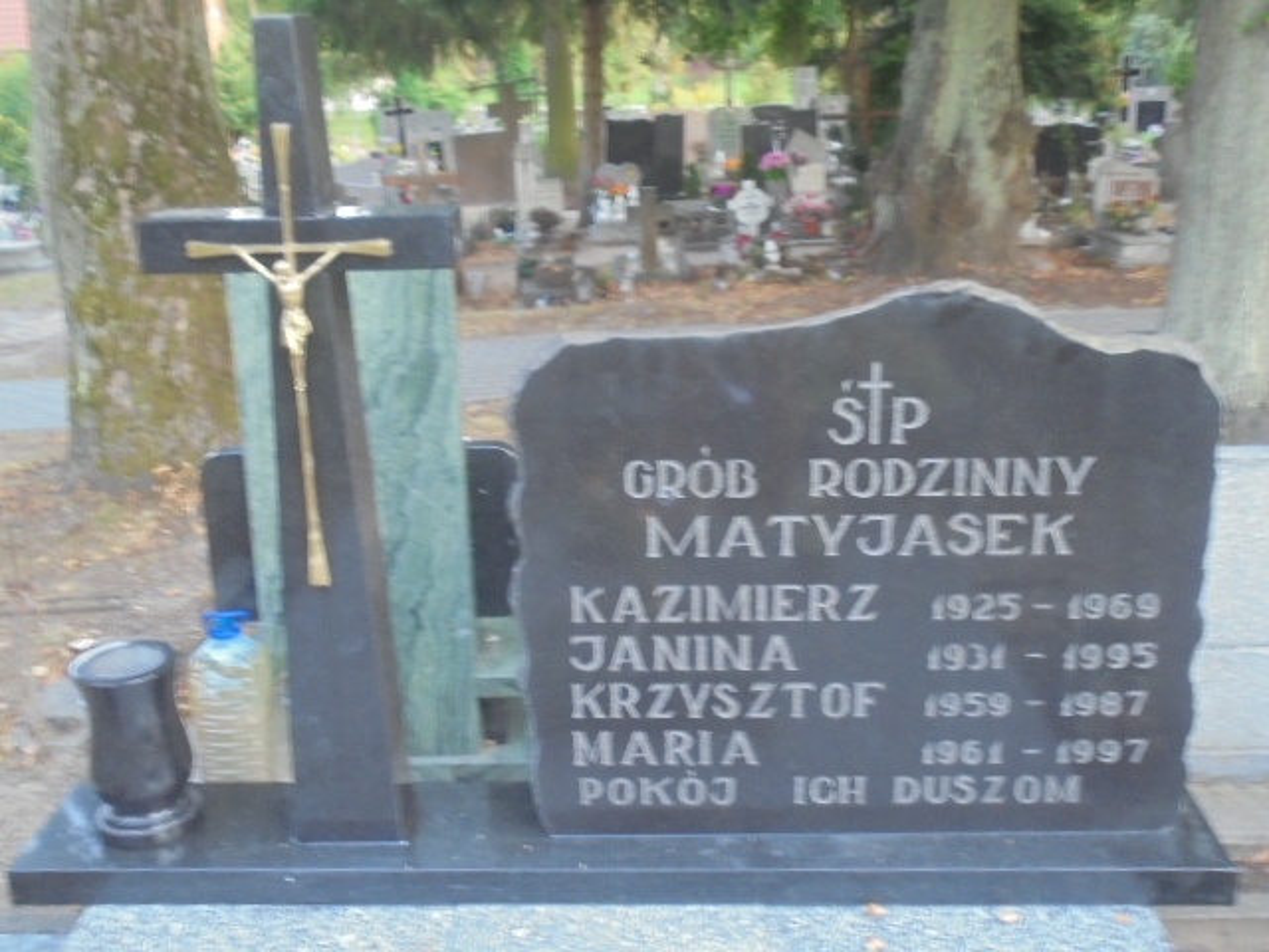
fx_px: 1393
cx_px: 634
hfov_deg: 49.0
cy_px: 476
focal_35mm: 38
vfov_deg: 37.7
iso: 400
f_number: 4.2
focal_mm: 6.9
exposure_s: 1/8
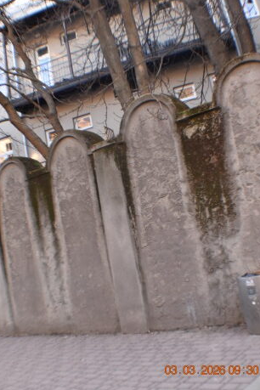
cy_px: 203
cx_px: 133
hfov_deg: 16.1
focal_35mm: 85
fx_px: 921
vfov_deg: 23.9
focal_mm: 52
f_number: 7.1
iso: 1100
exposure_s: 1/80
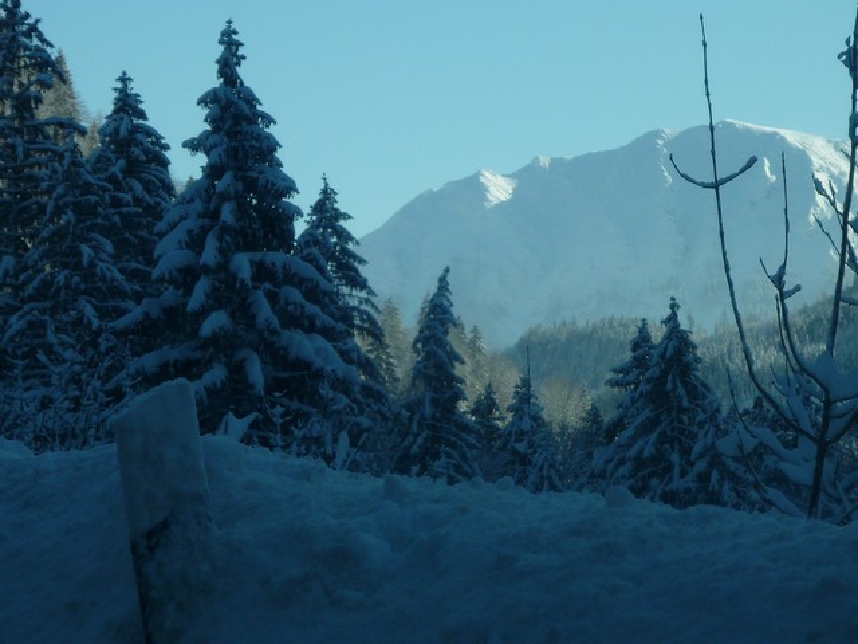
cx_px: 429
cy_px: 322
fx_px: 3495
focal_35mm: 141
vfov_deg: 10.5
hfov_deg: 14.0
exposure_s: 1/500
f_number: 4.8
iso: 80
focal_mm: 16.4
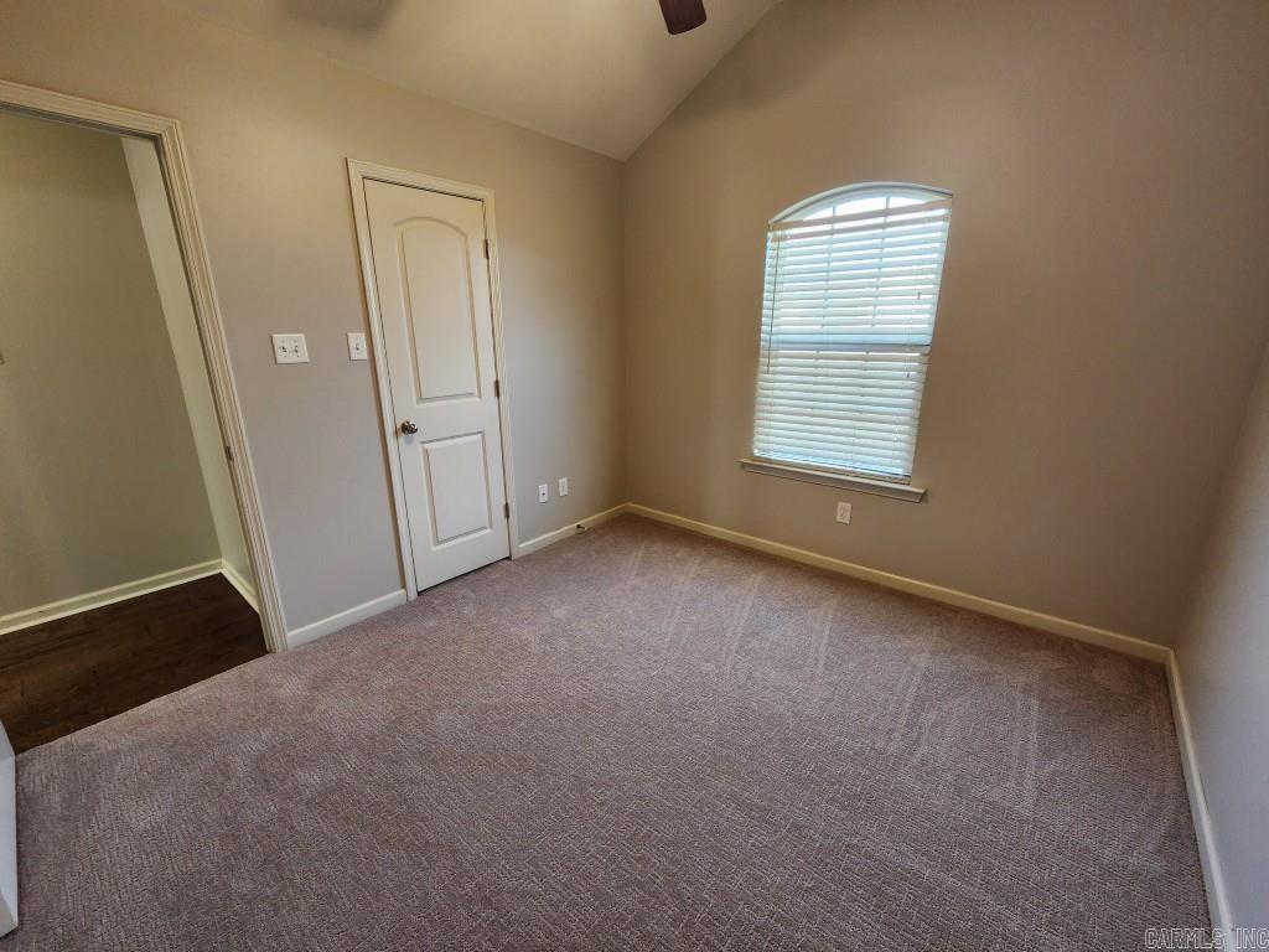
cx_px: 634
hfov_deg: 106.2
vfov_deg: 89.9
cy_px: 476
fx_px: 477
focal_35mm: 13
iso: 160
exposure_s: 1/60
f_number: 2.2
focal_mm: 2.2
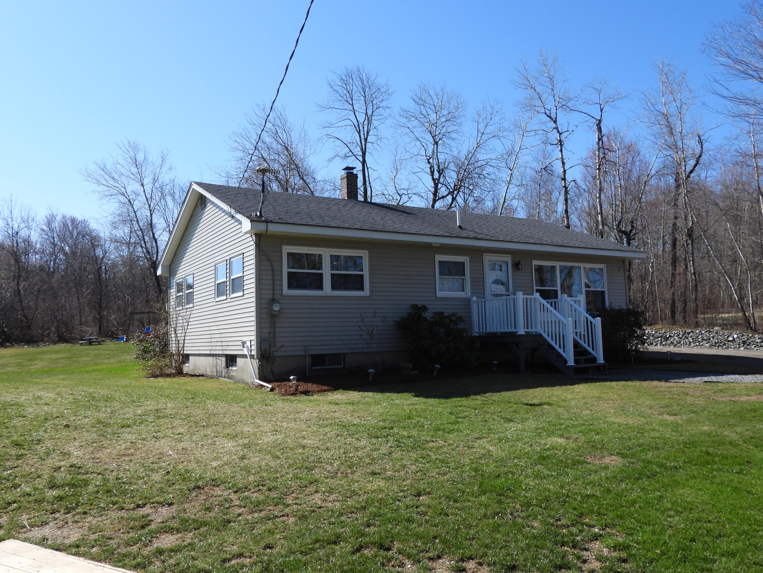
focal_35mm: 28
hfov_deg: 63.4
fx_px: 617
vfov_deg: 49.7
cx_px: 382
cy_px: 286
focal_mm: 5
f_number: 2.8
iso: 100
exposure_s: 1/1250
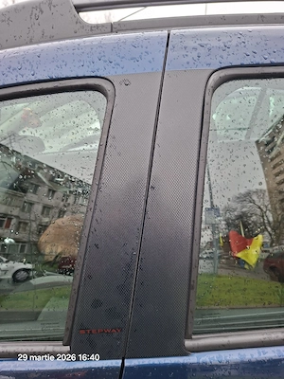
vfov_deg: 73.9
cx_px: 142
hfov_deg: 58.9
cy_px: 190
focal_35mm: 23
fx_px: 252
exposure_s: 1/100
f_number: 1.8
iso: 64
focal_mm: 5.54
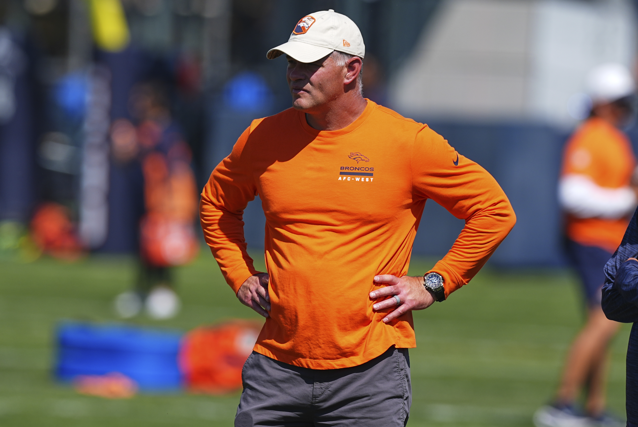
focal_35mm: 900
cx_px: 319
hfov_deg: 2.3
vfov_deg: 1.5
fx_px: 15964
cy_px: 214
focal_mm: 600
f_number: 5.6
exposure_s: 1/1600
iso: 200
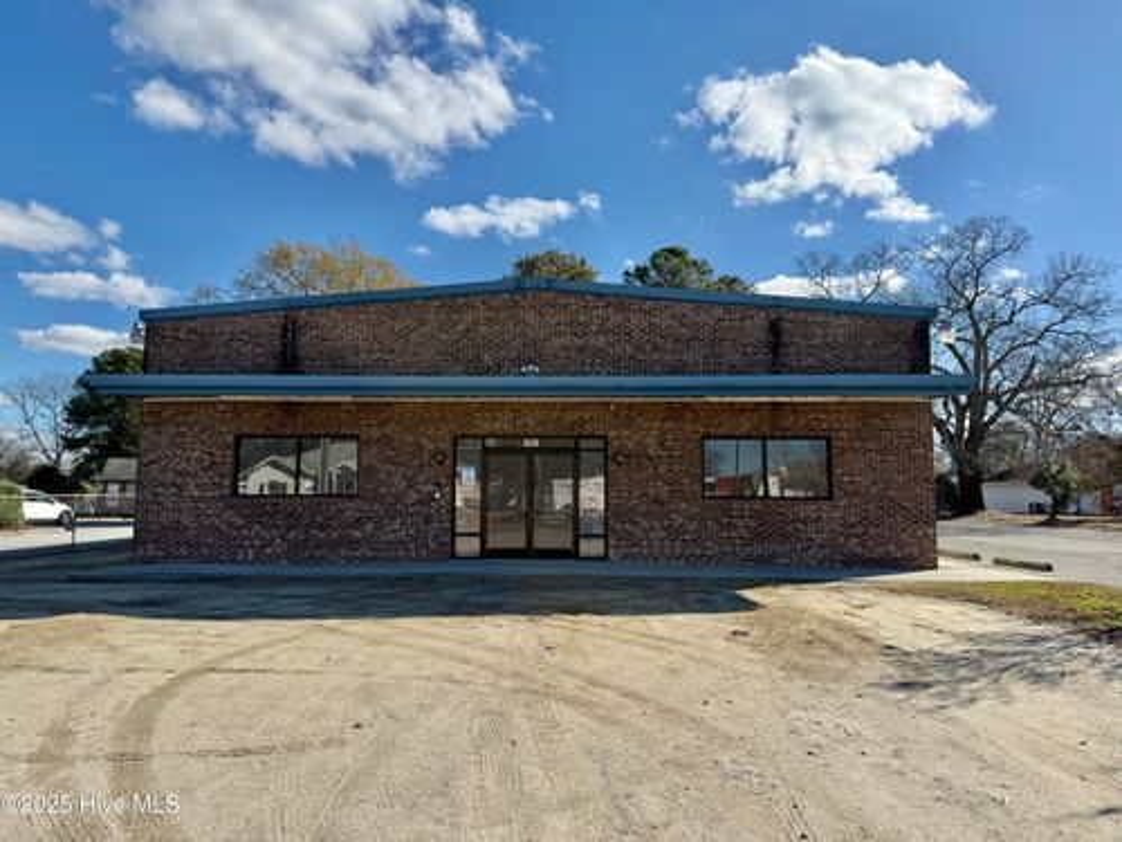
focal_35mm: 24
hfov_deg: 71.6
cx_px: 561
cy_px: 421
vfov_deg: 56.8
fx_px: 778
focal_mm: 6.76
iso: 100
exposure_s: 1/6711
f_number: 1.78
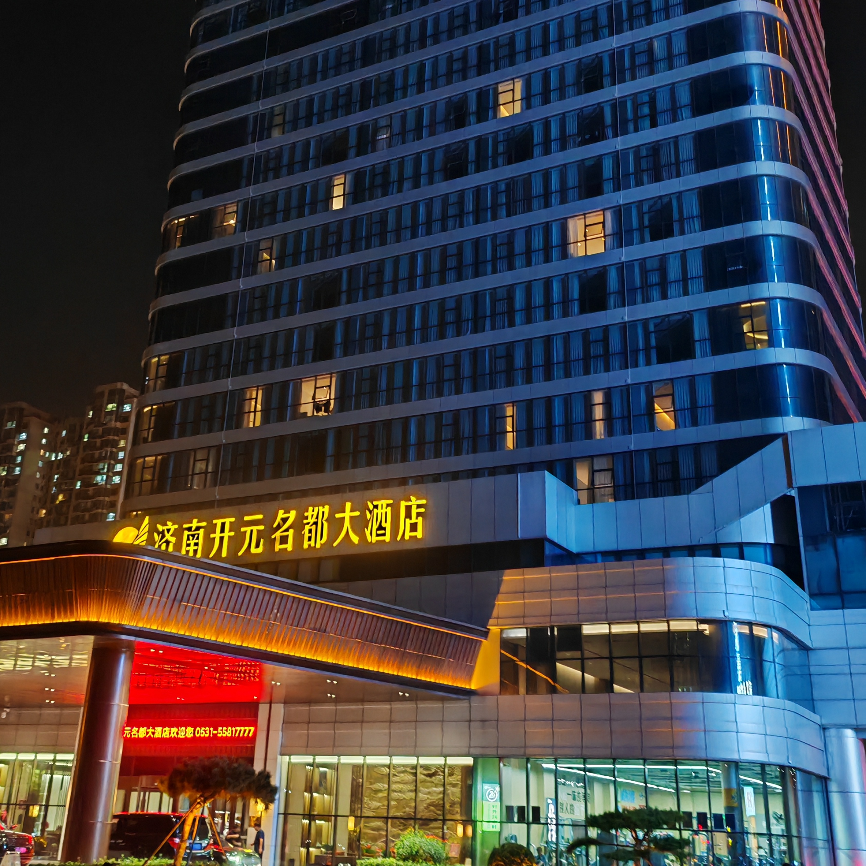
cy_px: 309
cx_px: 392
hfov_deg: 40.9
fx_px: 1160
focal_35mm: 41
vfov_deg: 40.5
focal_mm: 6.12
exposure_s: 1/33
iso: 2500
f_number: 1.9
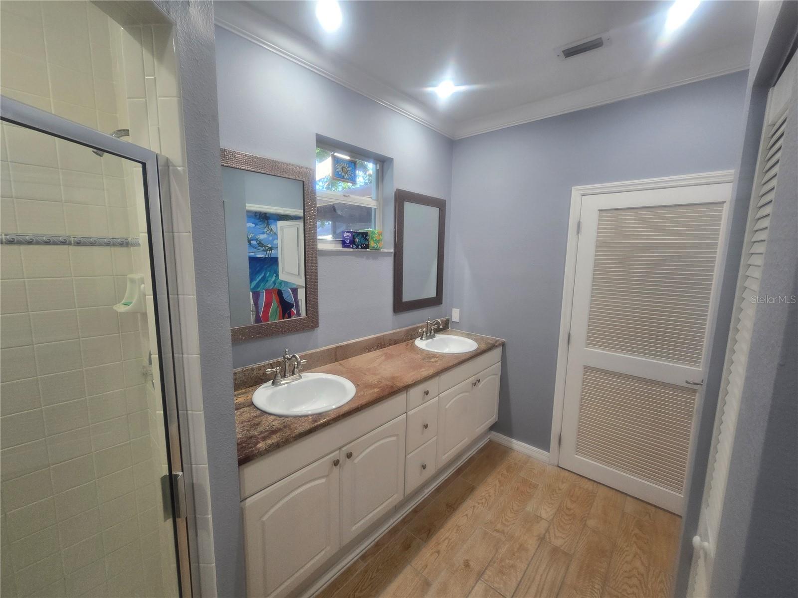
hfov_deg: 106.2
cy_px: 299
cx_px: 399
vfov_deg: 89.9
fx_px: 300
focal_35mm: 13
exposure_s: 1/60
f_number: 2.2
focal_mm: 2.2
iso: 100
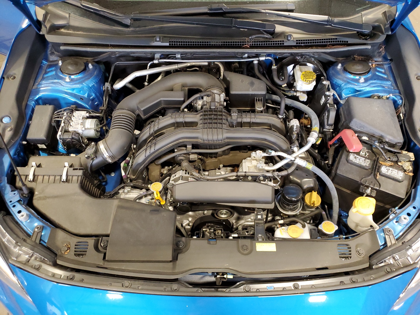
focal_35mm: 26
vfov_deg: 53.1
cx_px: 210
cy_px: 158
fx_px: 315
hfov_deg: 67.3
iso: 310
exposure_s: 1/60.2
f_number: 1.5
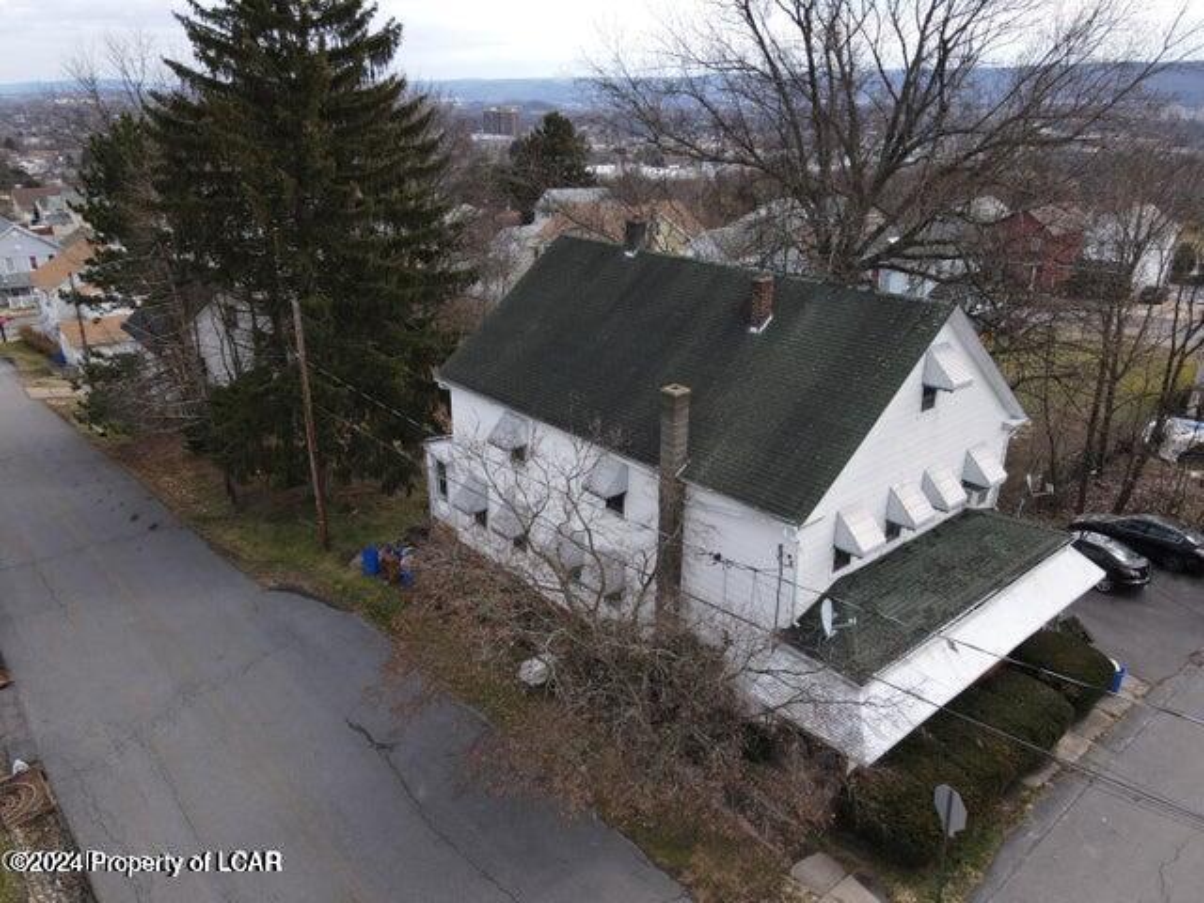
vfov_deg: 56.8
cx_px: 602
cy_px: 452
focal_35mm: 24
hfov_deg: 71.6
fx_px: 835
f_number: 2.8
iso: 280
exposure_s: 1/15
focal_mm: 4.5
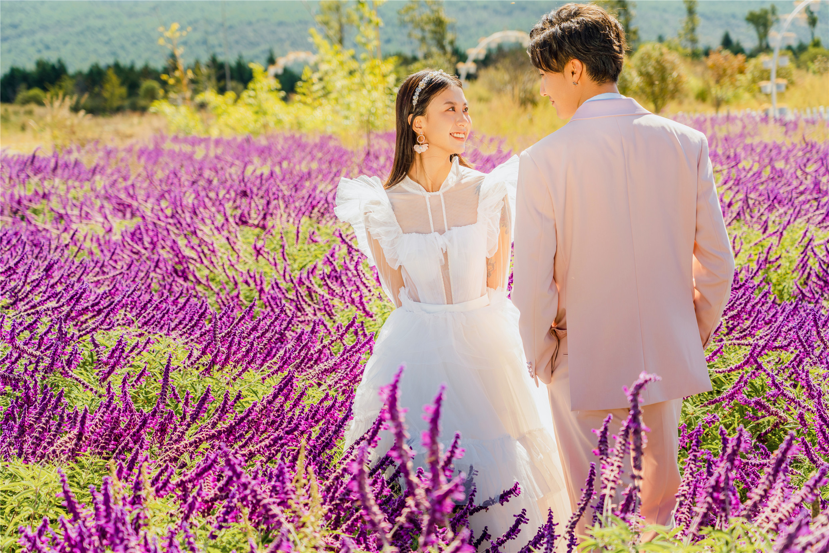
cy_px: 276
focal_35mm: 62
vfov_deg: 21.9
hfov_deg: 32.4
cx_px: 414
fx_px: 1428
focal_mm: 62
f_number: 4
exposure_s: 1/320
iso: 100
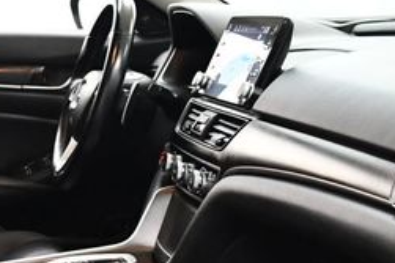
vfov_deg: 14.6
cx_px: -17
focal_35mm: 92
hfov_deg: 21.2
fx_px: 1009
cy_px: 255
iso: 3200
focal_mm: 18
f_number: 3.5
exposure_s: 1/125
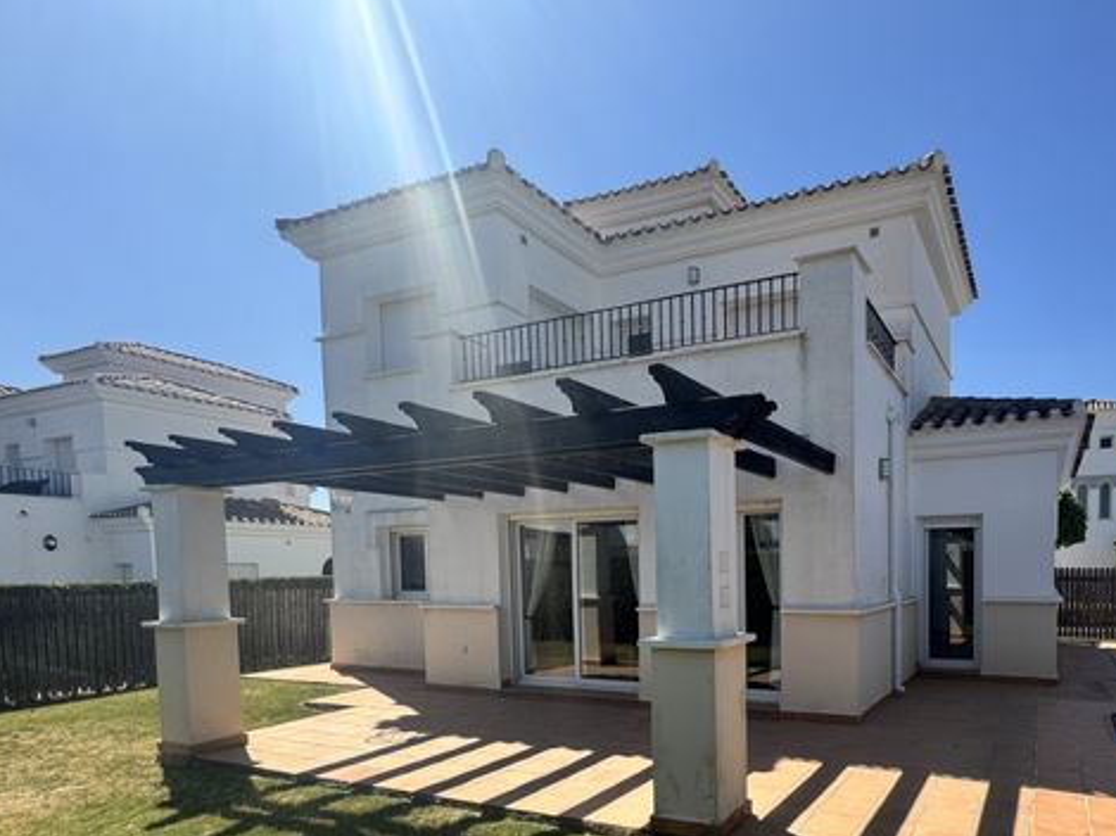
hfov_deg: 75.7
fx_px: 677
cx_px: 773
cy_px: 608
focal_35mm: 21
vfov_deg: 60.6
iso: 50
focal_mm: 2.22
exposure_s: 1/1449
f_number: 2.2
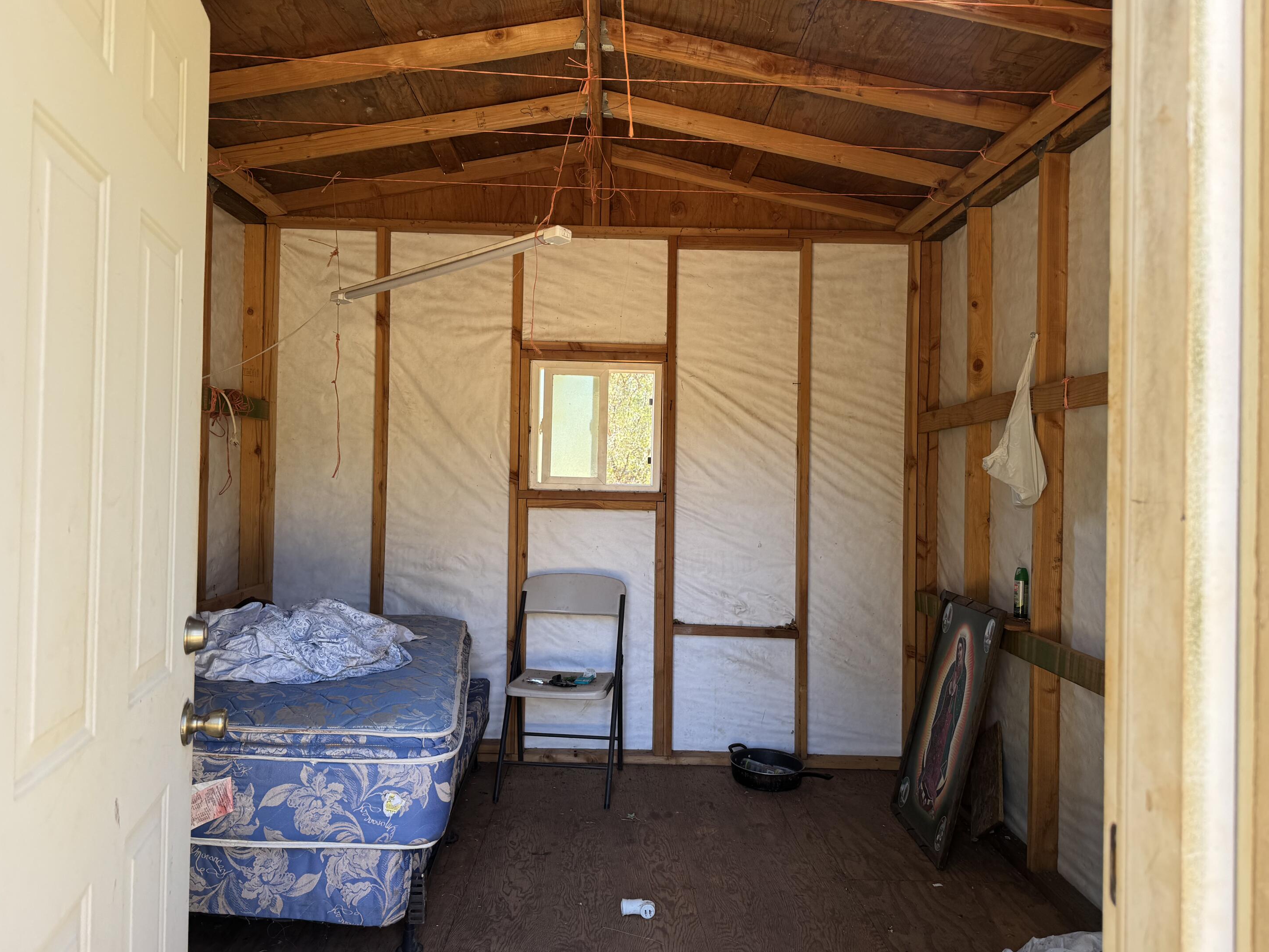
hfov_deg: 69.4
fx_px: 916
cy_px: 475
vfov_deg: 54.9
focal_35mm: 25
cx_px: 624
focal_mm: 6.76
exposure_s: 1/171
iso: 100
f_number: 1.78
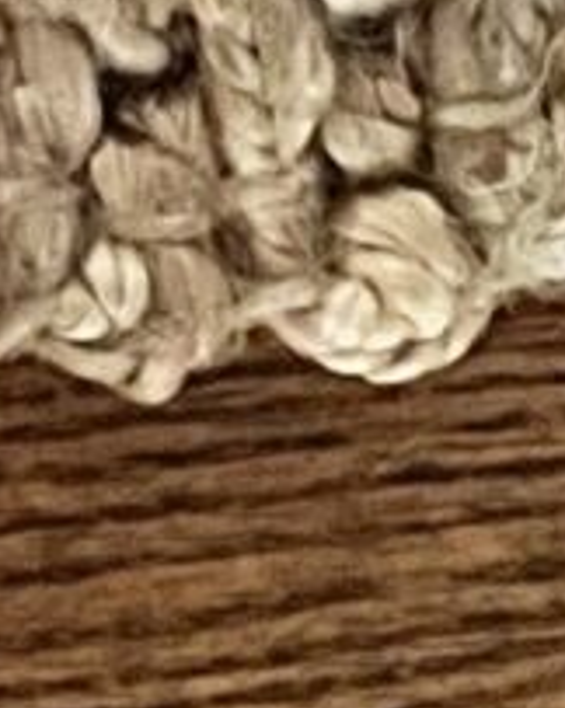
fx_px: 11911
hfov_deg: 2.7
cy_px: -1643
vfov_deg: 3.3
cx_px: -422
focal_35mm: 569
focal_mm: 9
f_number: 2.8
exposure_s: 1/27
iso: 1600
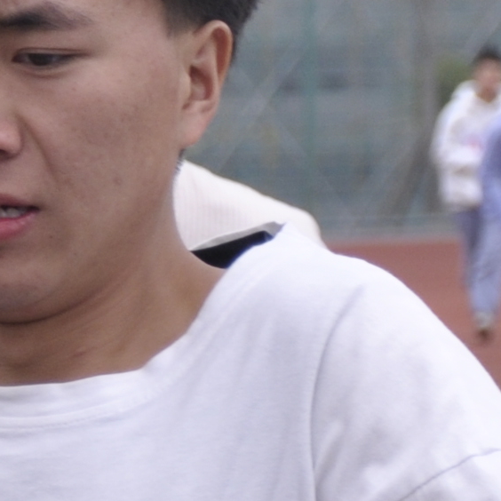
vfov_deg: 3.1
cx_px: -506
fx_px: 9186
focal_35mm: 561
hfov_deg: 3.1
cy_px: 569
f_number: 5
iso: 250
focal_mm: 58
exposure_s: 1/640
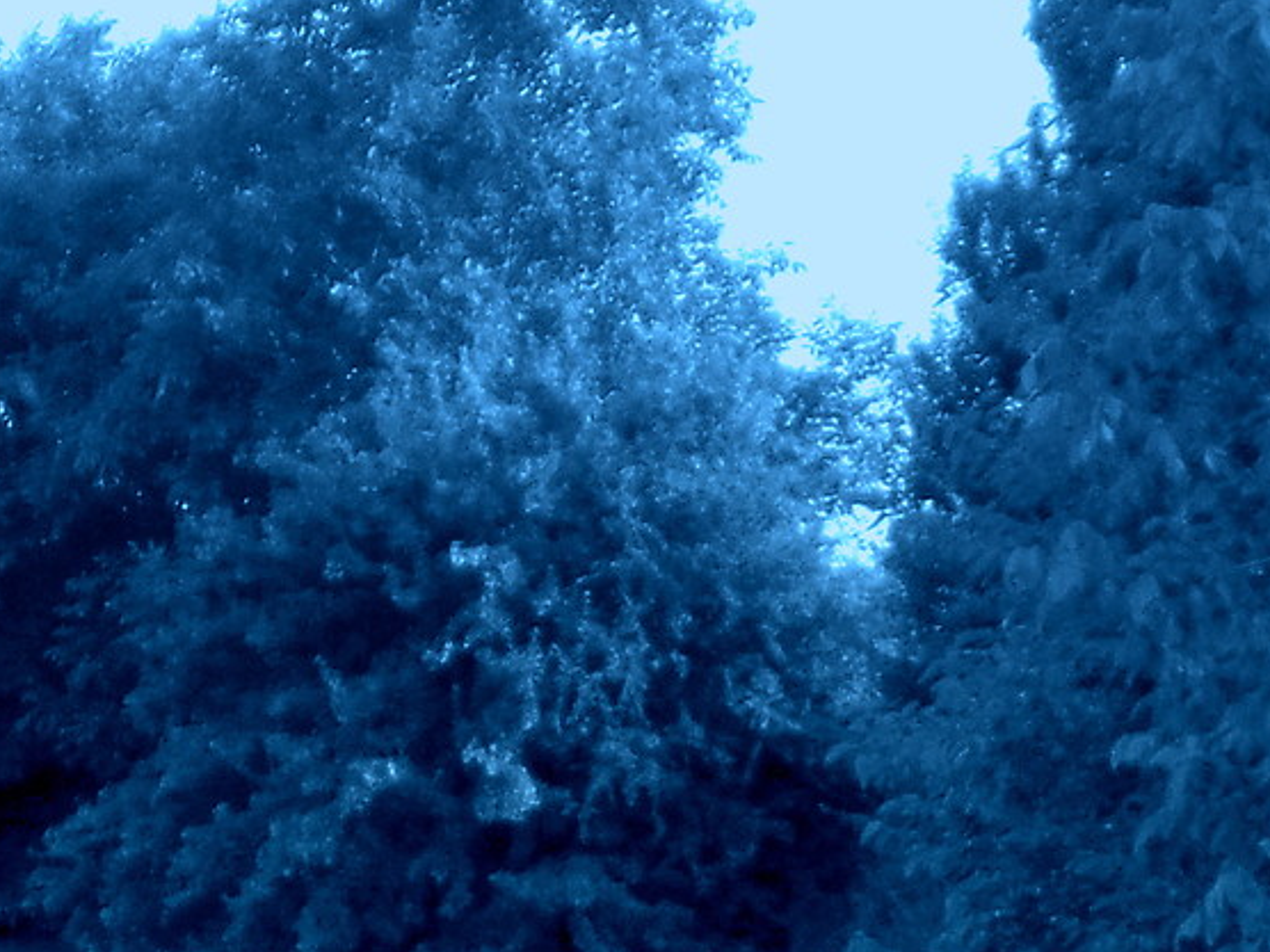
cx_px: 519
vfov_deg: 3.0
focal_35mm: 492
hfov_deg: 4.0
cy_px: 970
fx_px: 18051
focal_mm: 20.3
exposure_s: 1/250
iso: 100
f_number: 4
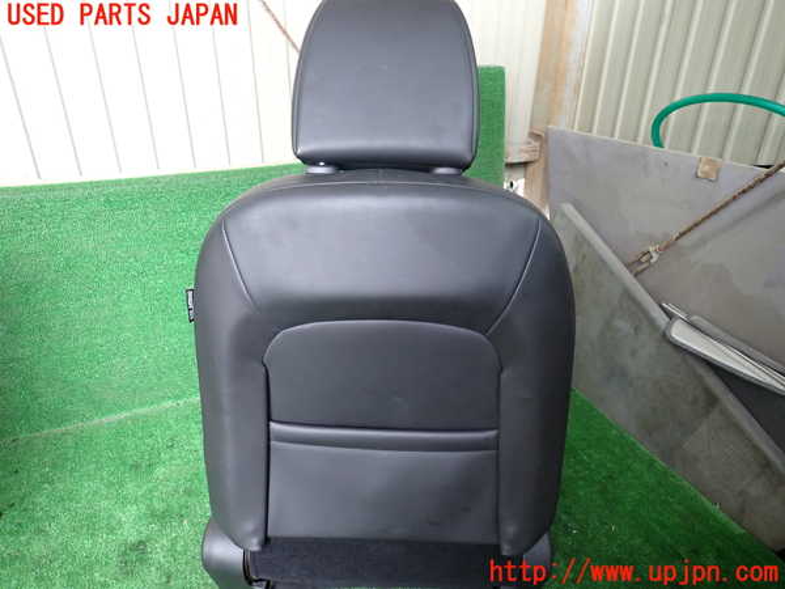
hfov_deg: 69.4
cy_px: 294
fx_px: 567
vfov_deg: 54.9
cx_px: 392
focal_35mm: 25
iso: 320
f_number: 2
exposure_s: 1/80
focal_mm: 4.5
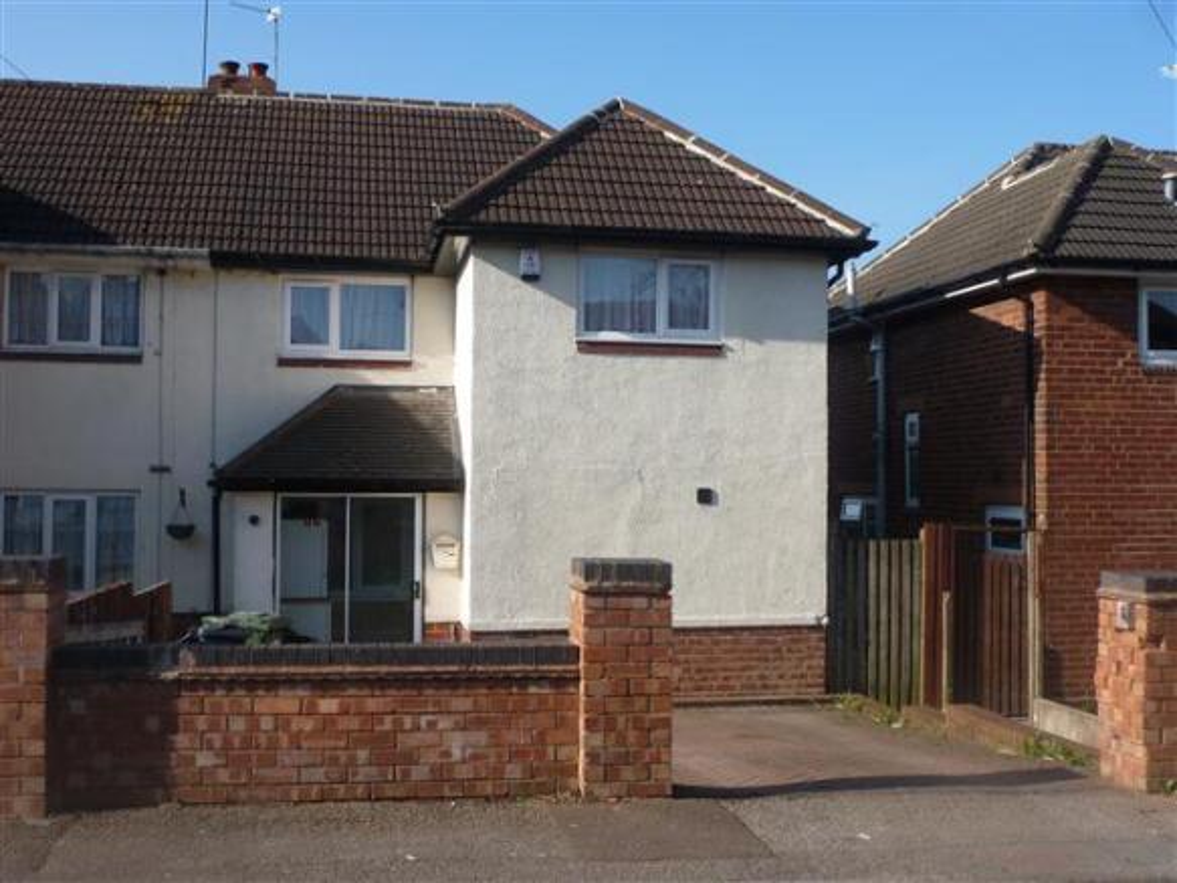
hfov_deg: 49.0
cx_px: 588
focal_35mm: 38
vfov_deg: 37.7
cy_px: 442
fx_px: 1292
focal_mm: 6.8
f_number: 3.8
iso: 100
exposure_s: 1/500
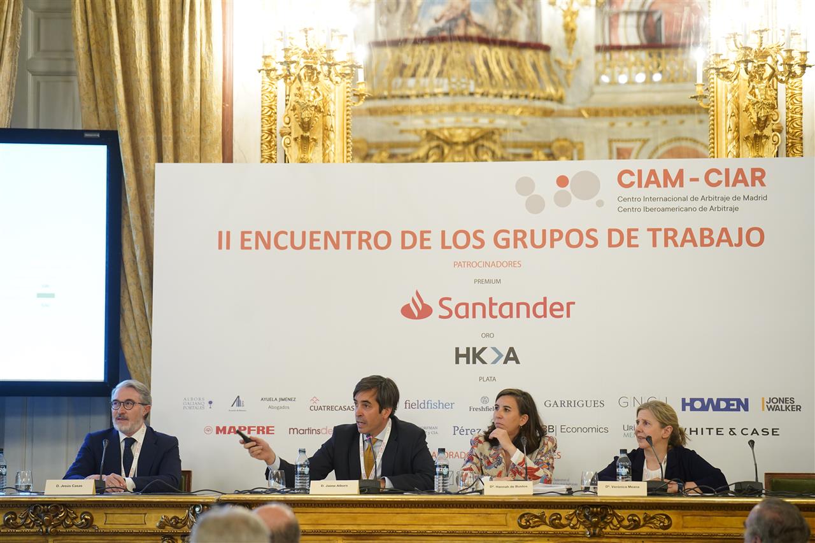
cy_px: 272
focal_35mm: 95
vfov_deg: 14.4
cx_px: 408
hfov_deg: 21.5
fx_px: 2150
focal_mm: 95
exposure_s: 1/125
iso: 2500
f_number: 3.2
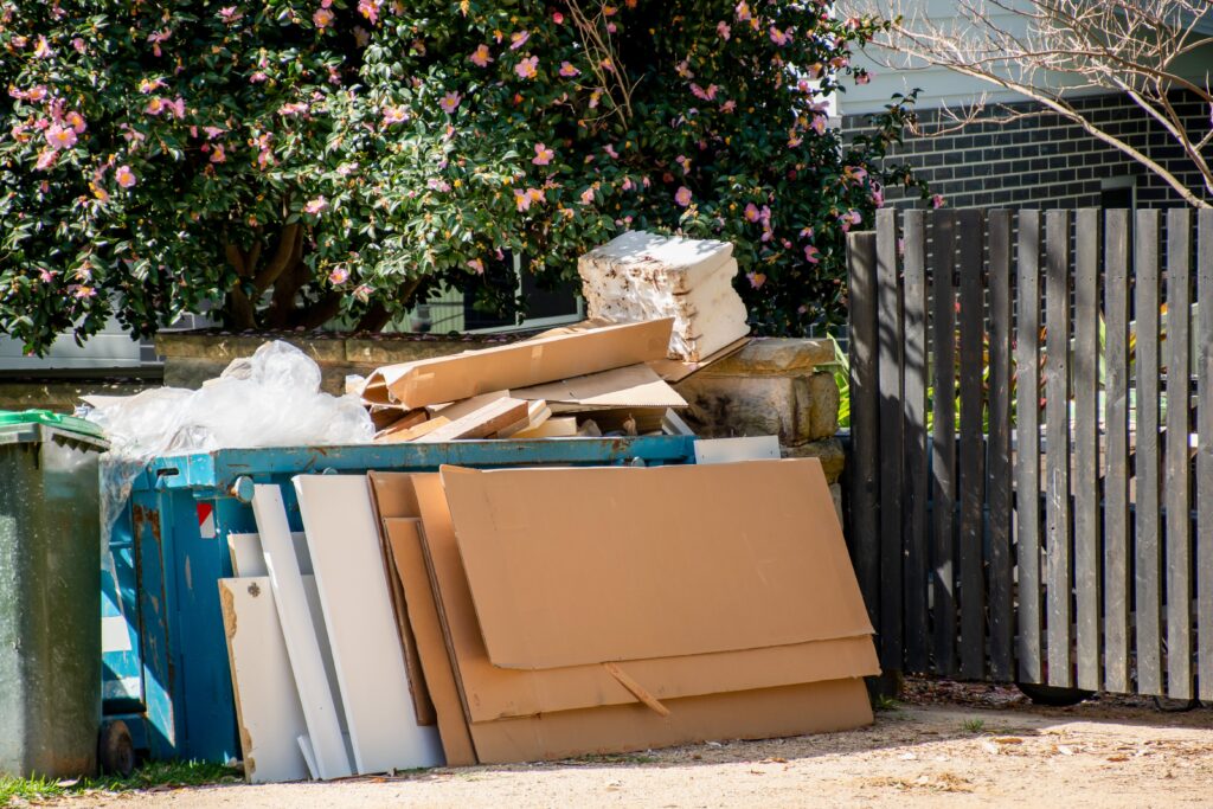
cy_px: 404
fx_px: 4785
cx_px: 606
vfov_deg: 9.7
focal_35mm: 142
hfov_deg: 14.4
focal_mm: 95
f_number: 5.3
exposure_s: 1/400
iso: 160
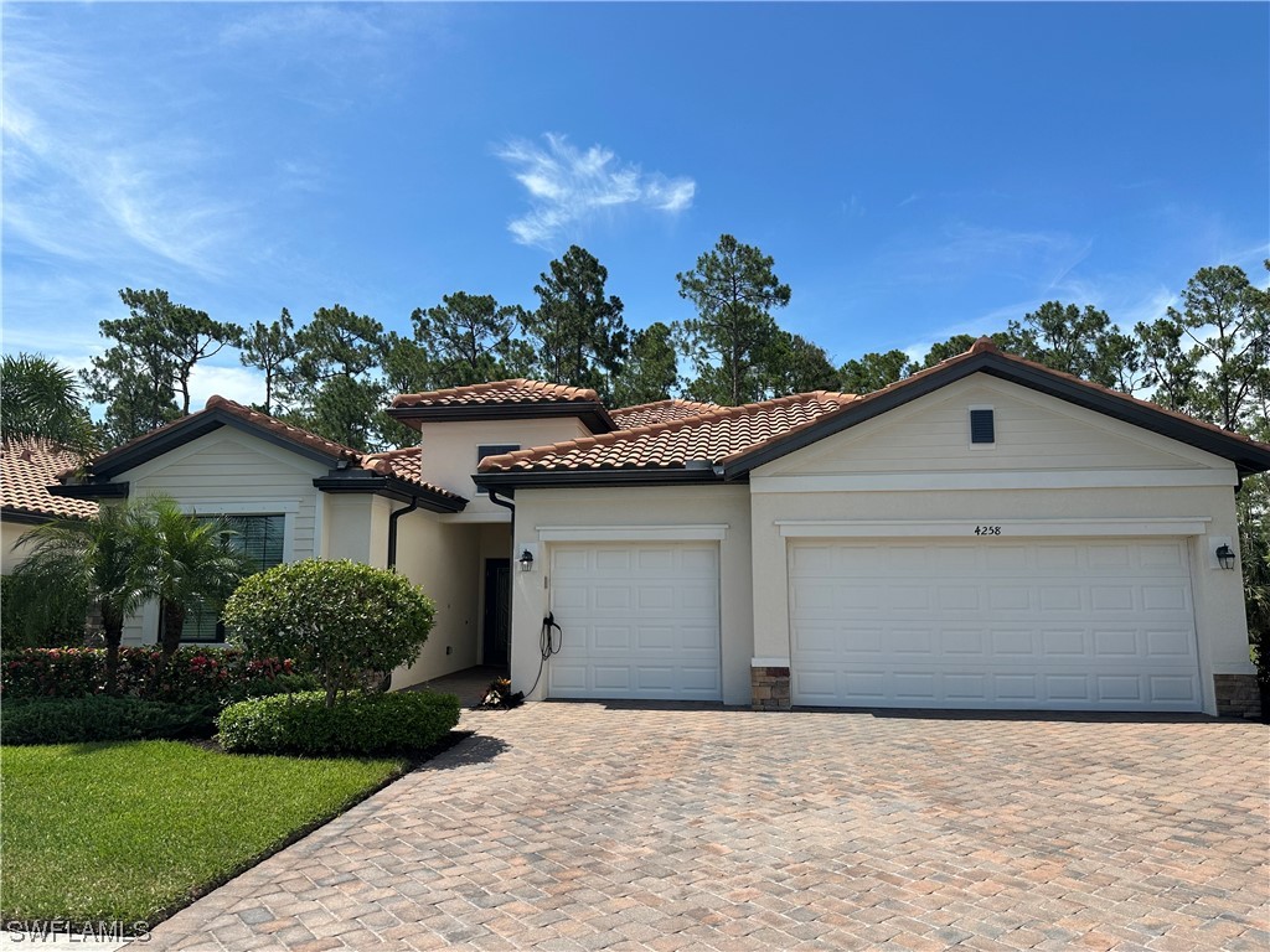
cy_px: 476
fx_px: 881
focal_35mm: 24
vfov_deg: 56.8
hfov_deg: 71.6
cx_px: 635
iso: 80
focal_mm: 6.86
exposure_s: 1/5848
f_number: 1.78
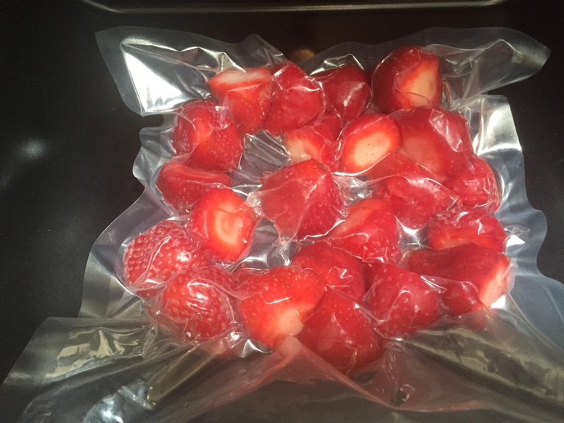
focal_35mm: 29
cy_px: 212
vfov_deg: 48.2
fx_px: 472
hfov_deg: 61.7
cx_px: 282
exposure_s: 1/24
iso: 250
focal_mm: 4.15
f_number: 2.2
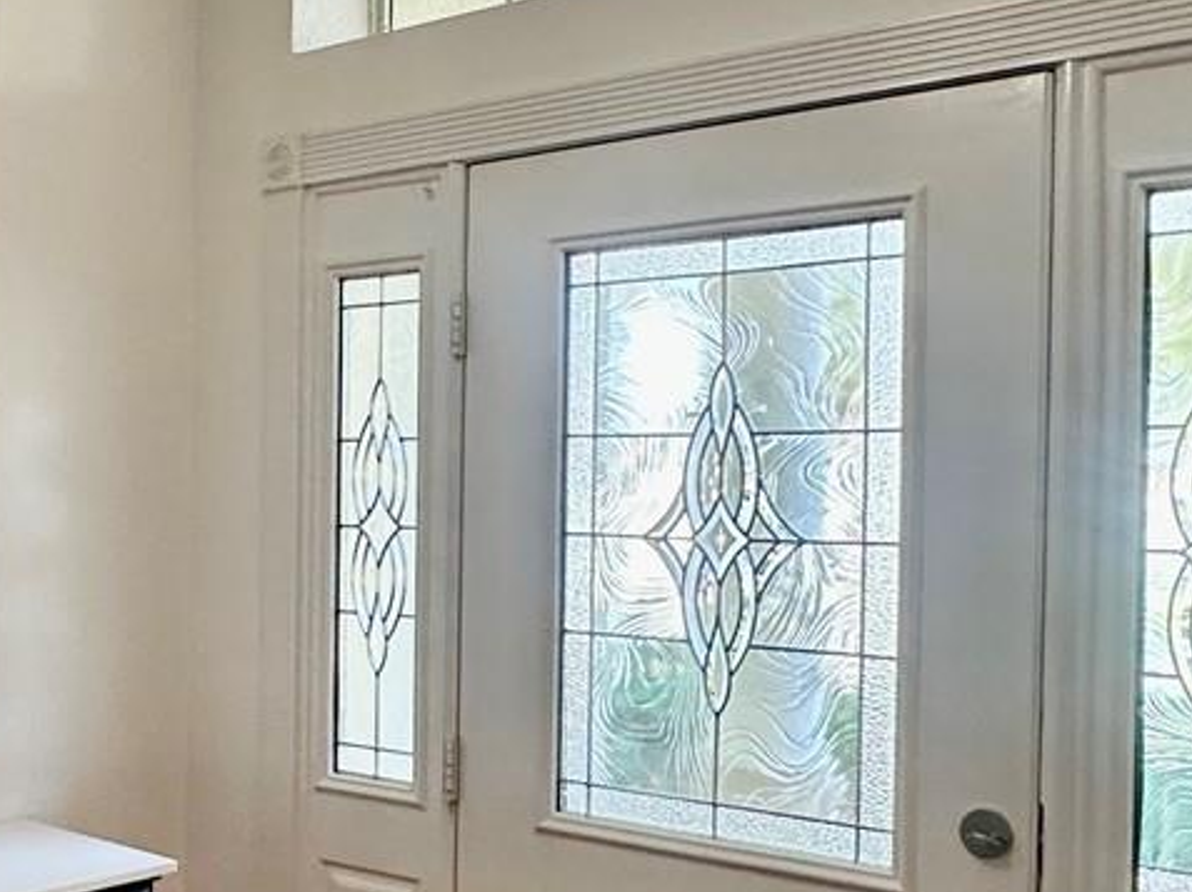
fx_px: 1617
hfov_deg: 39.0
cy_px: 512
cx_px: 247
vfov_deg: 30.8
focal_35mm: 47
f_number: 2.2
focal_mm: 2.22
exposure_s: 1/120
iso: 200
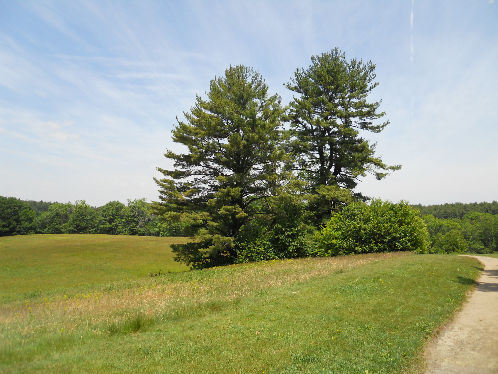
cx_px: 249
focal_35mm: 28
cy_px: 187
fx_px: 403
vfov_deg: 49.7
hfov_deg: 63.4
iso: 80
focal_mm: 5
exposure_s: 1/320
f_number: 5.4
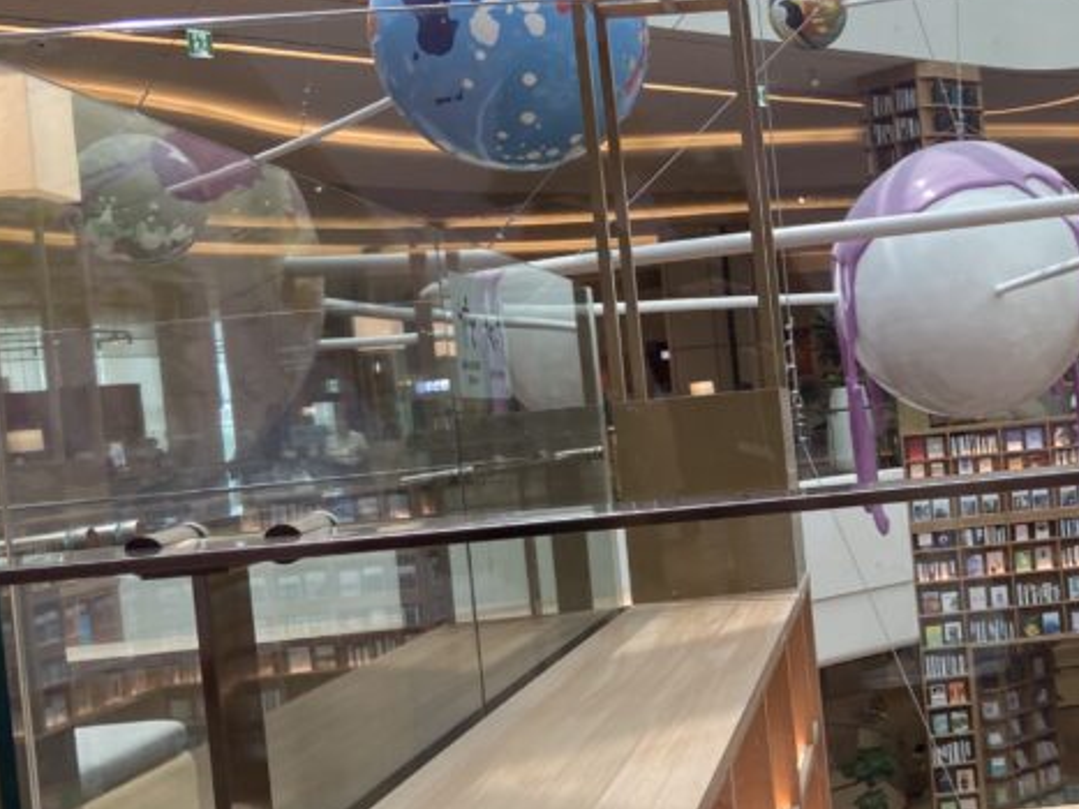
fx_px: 1776
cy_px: 448
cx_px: 987
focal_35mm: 57
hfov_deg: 32.0
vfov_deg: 25.6
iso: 32
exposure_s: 1/169
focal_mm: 4.25
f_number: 1.8
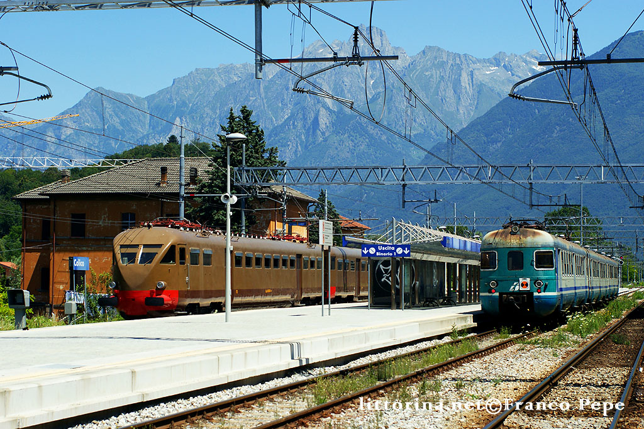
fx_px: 1475
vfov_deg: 16.5
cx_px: 322
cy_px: 214
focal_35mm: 82
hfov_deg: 24.6
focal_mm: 55
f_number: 8
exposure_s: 1/500
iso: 200
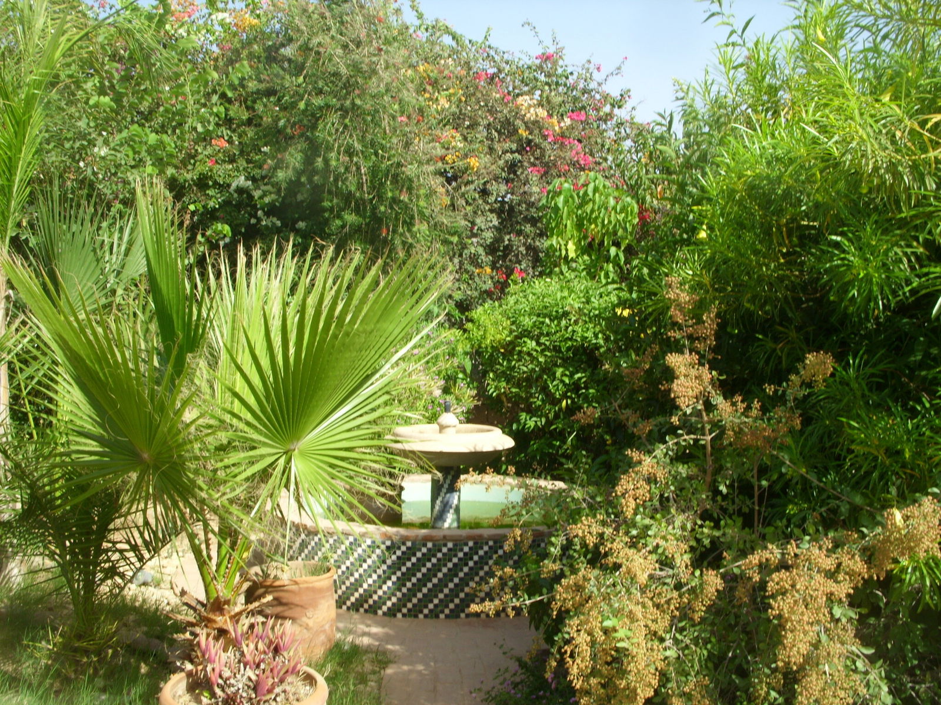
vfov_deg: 37.7
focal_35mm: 38
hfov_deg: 49.0
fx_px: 1033
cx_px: 470
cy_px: 352
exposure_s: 1/100
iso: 50
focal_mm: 7.8
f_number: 7.4
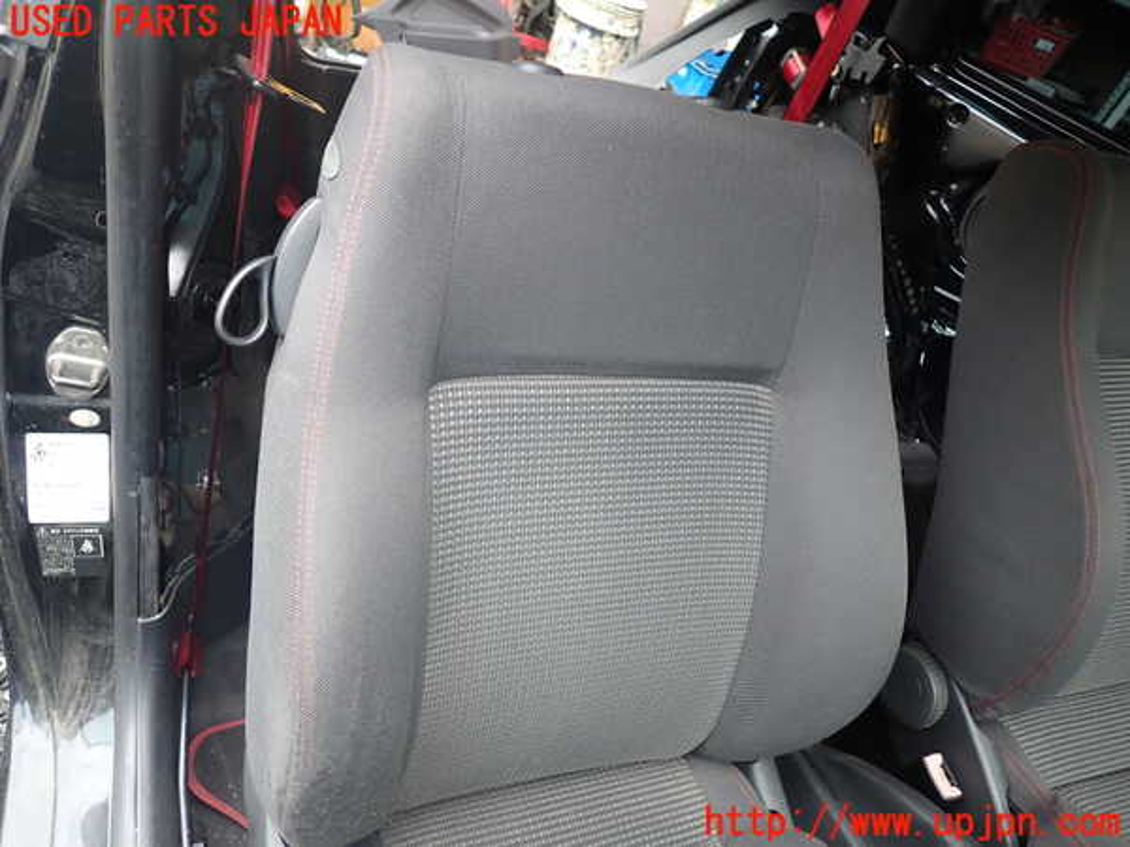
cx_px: 565
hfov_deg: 69.4
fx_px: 816
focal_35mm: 25
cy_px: 424
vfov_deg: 54.9
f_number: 2
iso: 100
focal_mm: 4.5
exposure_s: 1/100
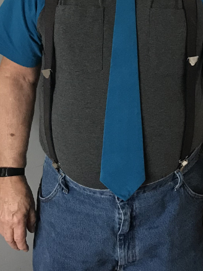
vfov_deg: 29.7
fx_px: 500
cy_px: 61
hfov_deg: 22.9
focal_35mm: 64
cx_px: 122
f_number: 1.8
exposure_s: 1/20
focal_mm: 4
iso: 40
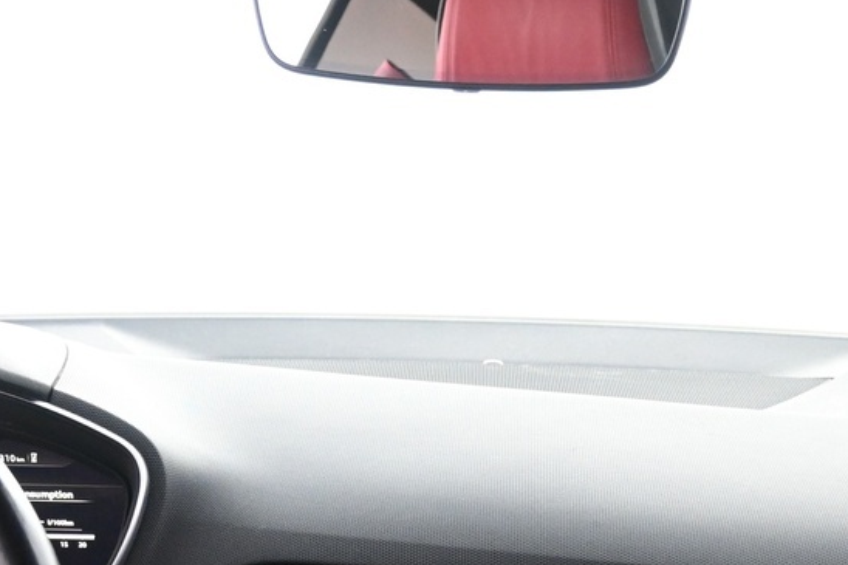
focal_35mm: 71
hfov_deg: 28.4
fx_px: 1672
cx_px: 470
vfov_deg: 17.6
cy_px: 796
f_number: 3.5
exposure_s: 1/20
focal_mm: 16
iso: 2500
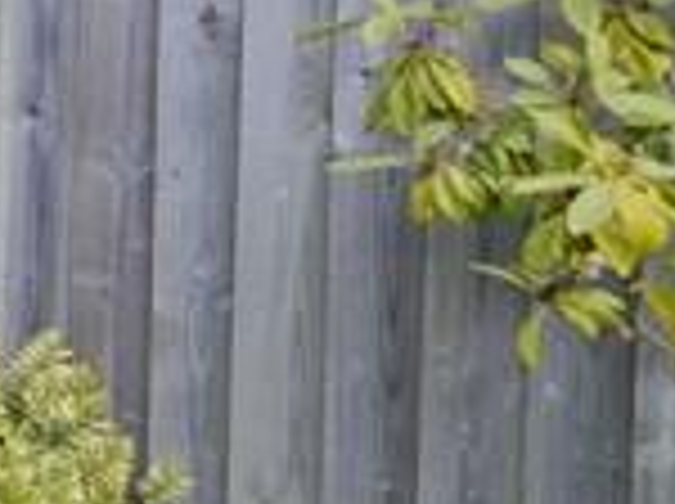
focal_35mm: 108
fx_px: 2108
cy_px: -72
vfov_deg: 13.3
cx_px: -1440
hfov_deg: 10.8
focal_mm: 11
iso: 400
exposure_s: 1/640
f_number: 5.6
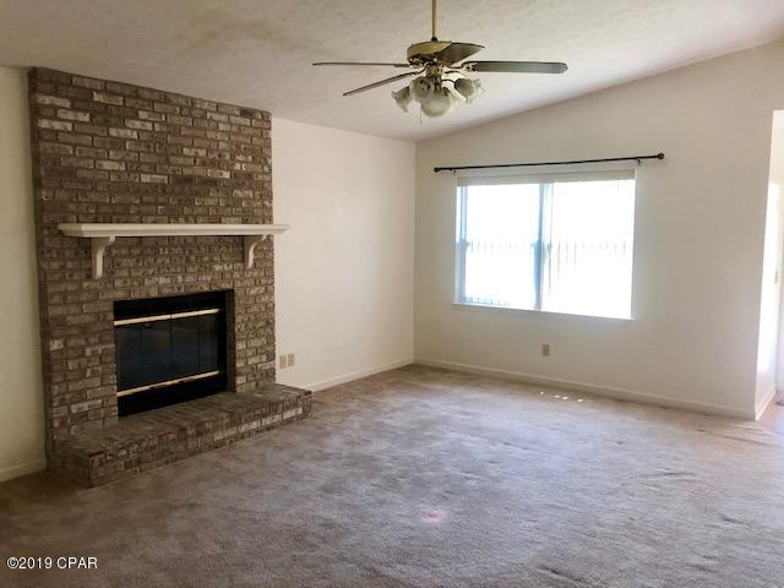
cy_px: 294
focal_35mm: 28
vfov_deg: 49.7
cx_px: 392
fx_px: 634
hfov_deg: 63.4
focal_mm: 3.99
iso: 32
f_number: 1.8
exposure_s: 1/30
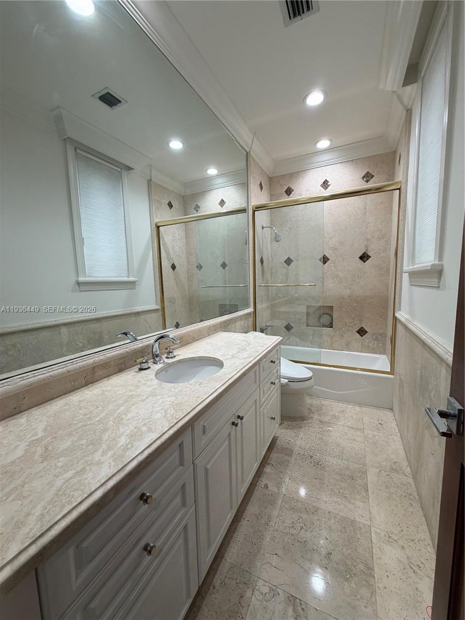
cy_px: 310
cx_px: 232
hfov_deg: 85.7
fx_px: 251
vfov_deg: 102.1
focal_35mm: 14
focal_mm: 2.22
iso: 160
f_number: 2.2
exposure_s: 1/120
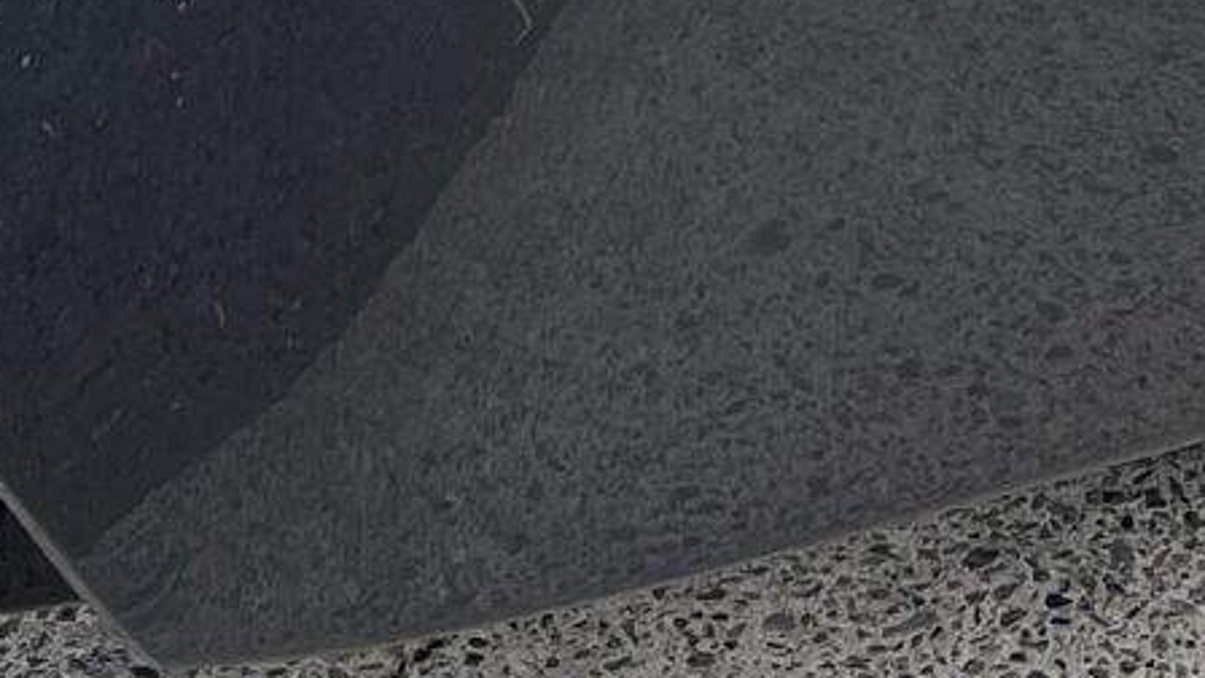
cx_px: 1466
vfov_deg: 6.7
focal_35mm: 162
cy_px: -1437
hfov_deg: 12.9
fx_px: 5176
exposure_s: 1/1079
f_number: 1.5
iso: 50
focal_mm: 5.7
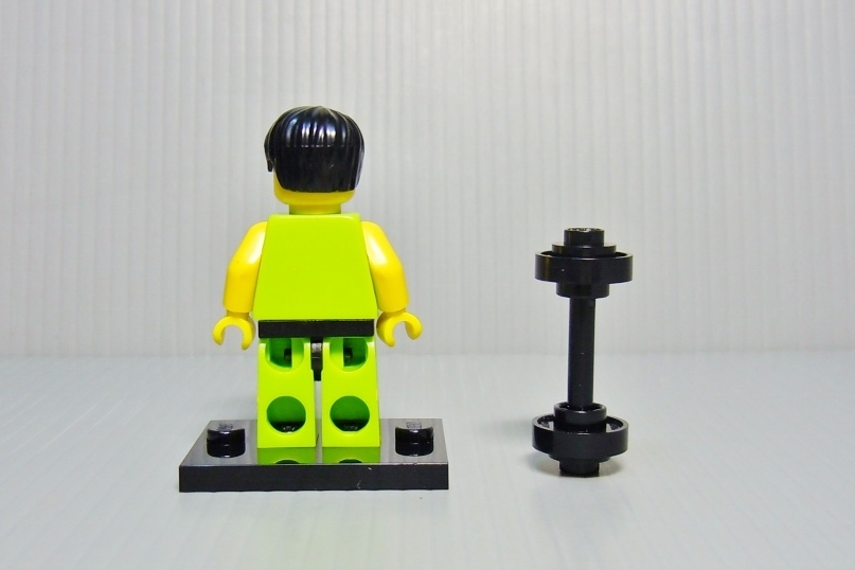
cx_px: 417
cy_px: 267
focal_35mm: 33
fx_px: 784
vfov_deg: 40.0
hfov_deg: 57.2
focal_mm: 5.4
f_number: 3.5
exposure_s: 1/13
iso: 100
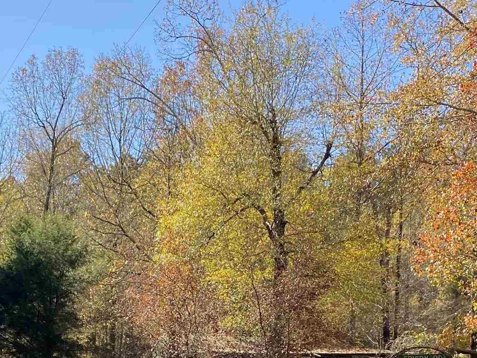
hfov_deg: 28.4
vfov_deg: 20.6
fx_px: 937
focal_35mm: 68
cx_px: 153
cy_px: 390
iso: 32
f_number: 1.8
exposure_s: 1/604
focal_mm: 4.25
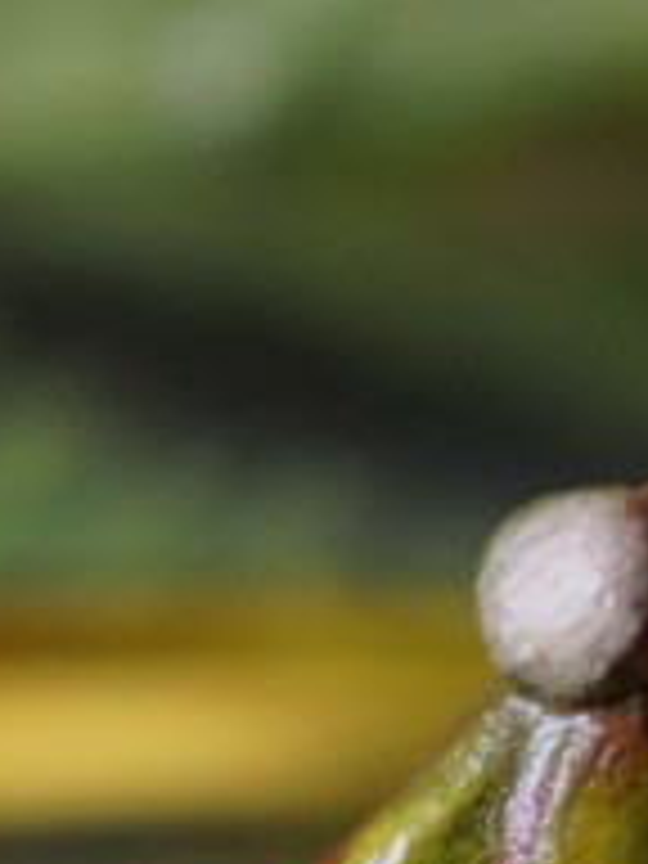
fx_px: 11903
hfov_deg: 3.1
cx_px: 50
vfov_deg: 4.1
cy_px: 1220
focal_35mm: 477
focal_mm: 55
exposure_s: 1/60
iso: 1250
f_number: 5.6
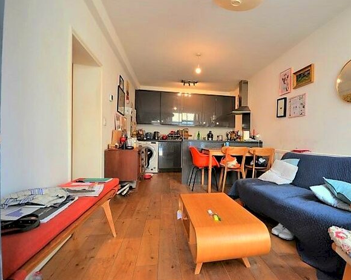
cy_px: 140
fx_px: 177
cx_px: 210
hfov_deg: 88.5
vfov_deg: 77.0
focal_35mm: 17
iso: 560
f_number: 4
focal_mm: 10
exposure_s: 1/60
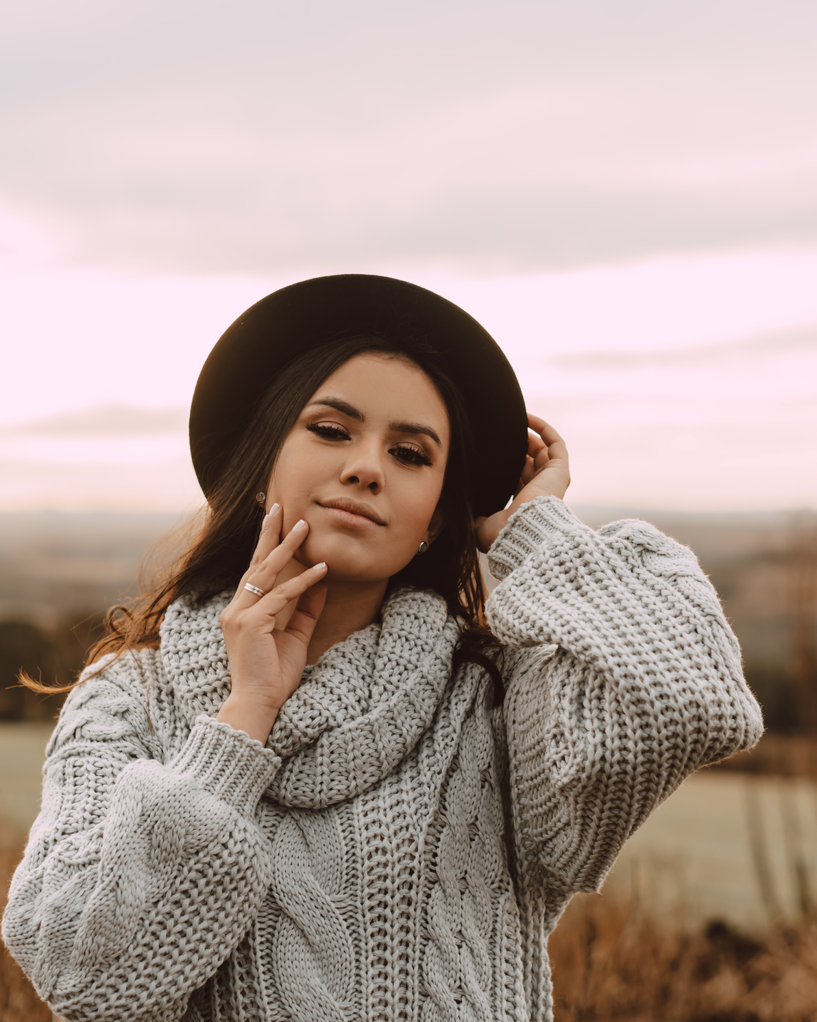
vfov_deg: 22.5
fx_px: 2570
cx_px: 408
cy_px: 463
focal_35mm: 85
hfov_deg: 18.1
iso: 100
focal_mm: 50
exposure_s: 1/320
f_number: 2.5
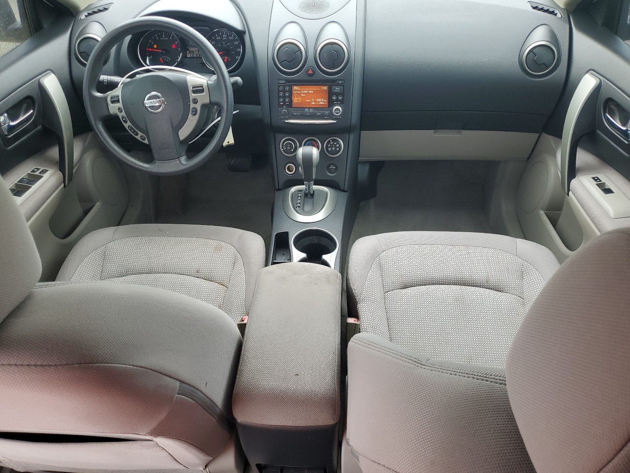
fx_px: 473
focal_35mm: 26
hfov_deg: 67.3
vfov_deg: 53.1
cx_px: 315
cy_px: 236
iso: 50
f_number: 1.5
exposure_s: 1/175
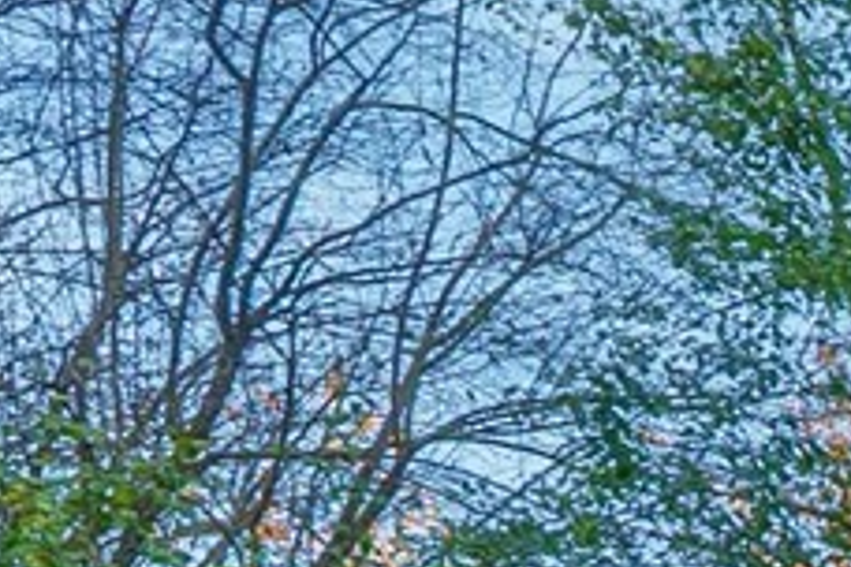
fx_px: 2458
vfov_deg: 9.9
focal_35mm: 104
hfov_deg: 10.9
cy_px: 1712
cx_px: 2667
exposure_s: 1/30
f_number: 7.1
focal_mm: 14
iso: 160
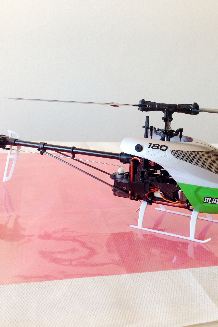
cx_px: 166
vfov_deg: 42.7
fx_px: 418
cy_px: 163
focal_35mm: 46
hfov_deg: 28.8
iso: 64
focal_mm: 4.12
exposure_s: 1/40
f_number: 2.4
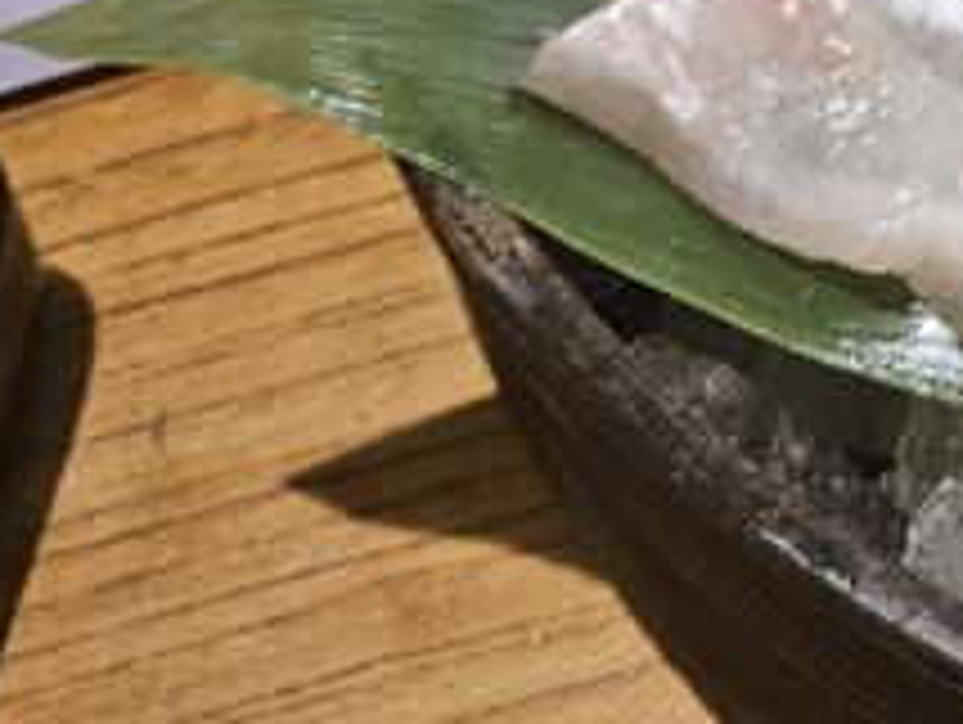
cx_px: 1606
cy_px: -427
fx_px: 3064
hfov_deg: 15.8
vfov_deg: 12.7
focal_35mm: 110
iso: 1000
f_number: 1.8
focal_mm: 5.4
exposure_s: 1/100
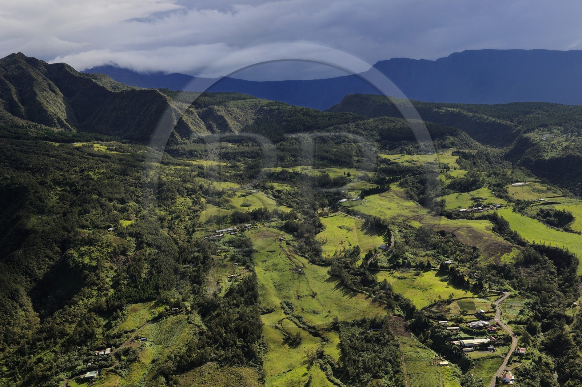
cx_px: 291
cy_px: 194
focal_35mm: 44
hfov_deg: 44.5
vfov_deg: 30.5
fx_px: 711
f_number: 8
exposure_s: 1/1250
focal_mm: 44
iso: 800
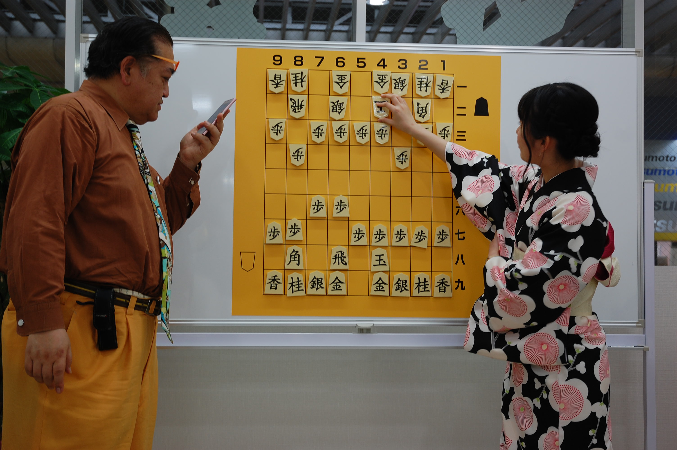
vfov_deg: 23.7
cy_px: 225
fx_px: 1071
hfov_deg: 35.1
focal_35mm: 57
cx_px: 338
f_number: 4.2
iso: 200
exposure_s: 1/50
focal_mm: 38
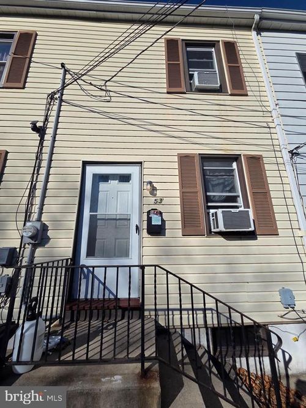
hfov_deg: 89.9
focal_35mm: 13
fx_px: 153
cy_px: 204
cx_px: 153
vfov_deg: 106.2
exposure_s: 1/4493
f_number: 2.2
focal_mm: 2.2
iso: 50
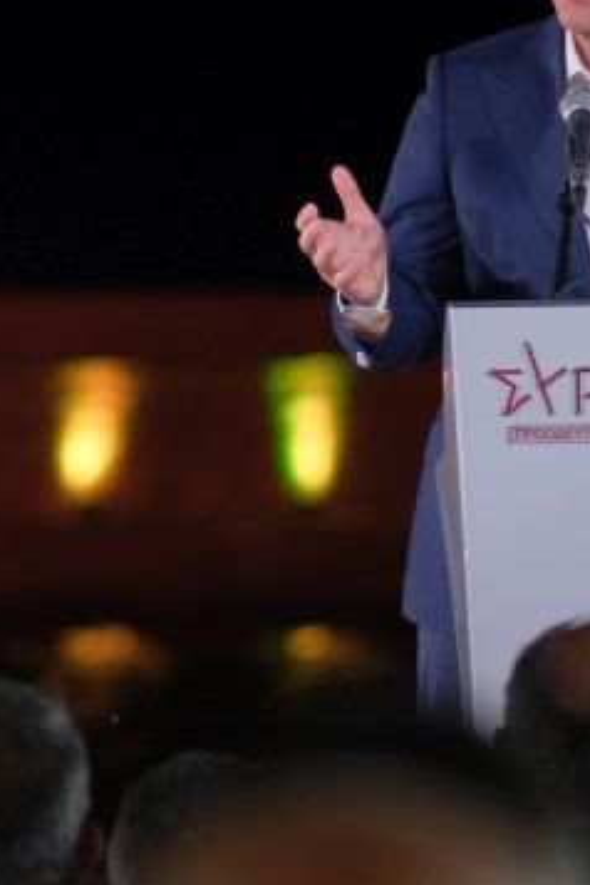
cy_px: 229
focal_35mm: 308
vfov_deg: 6.7
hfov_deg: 4.5
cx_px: 412
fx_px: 7571
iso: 640
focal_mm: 85
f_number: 1.8
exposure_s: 1/250
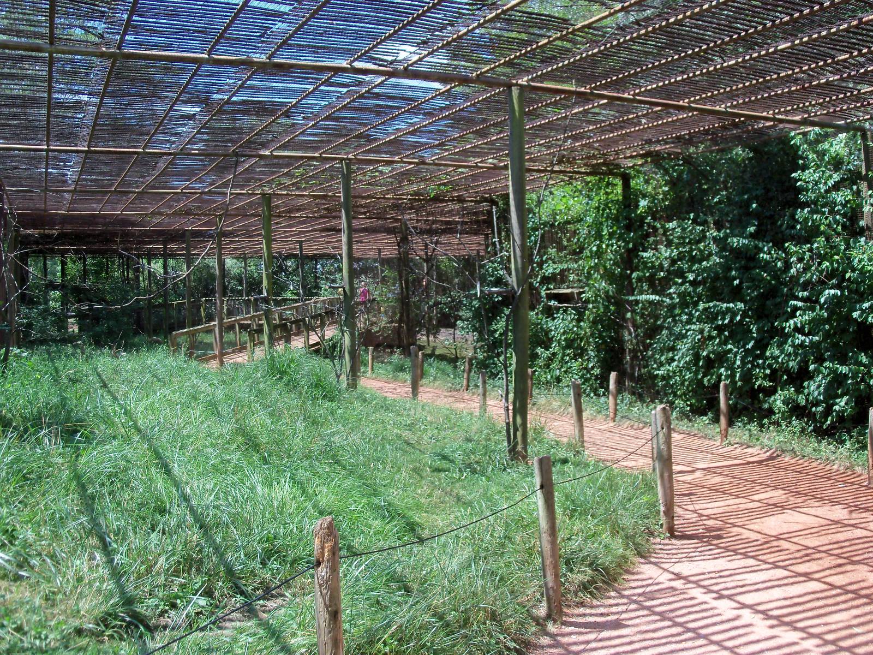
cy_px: 328
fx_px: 883
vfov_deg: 40.7
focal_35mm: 35
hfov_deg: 52.6
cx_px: 436
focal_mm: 6.3
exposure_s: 1/320
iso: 80
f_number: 3
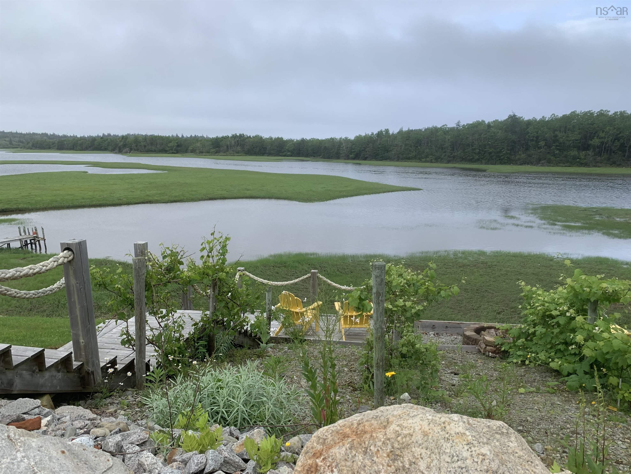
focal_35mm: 26
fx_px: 474
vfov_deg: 53.1
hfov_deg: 67.3
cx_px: 316
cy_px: 237
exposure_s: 1/1124
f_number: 1.8
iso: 25
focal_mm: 4.25
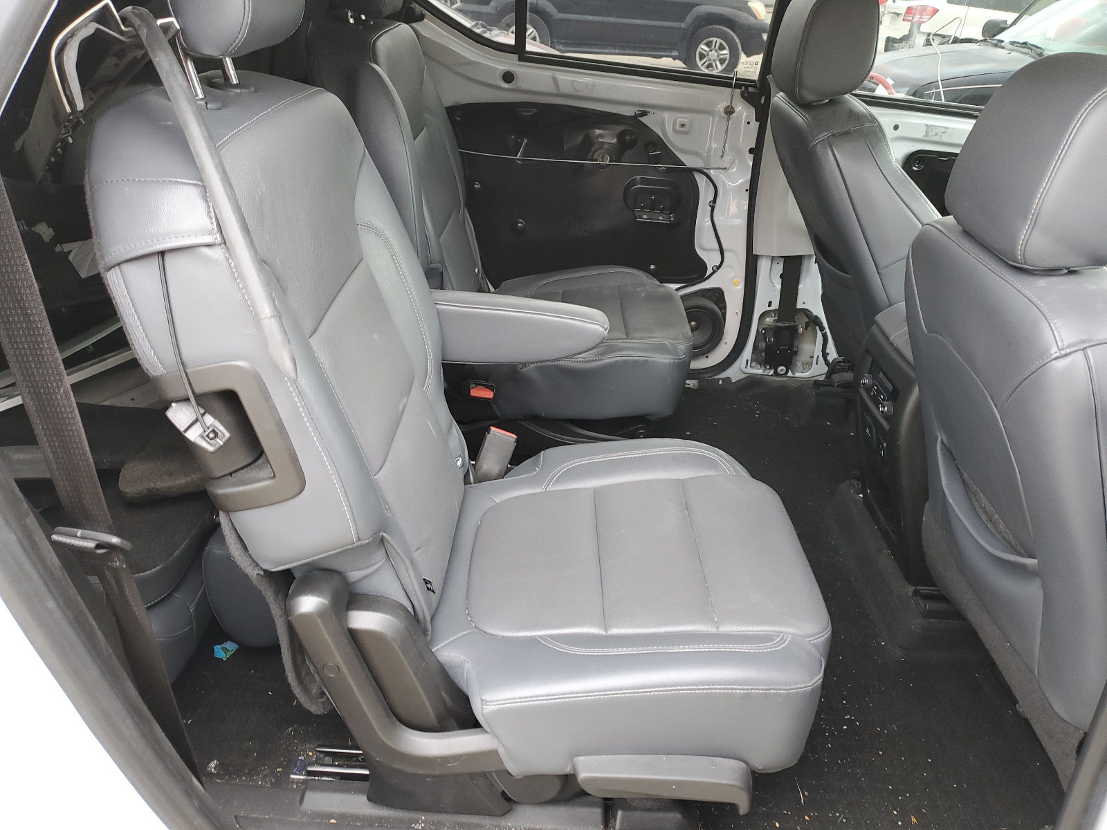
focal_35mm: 26
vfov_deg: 53.1
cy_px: 415
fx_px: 831
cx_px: 554
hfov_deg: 67.3
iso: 81
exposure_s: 1/60.2
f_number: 1.5
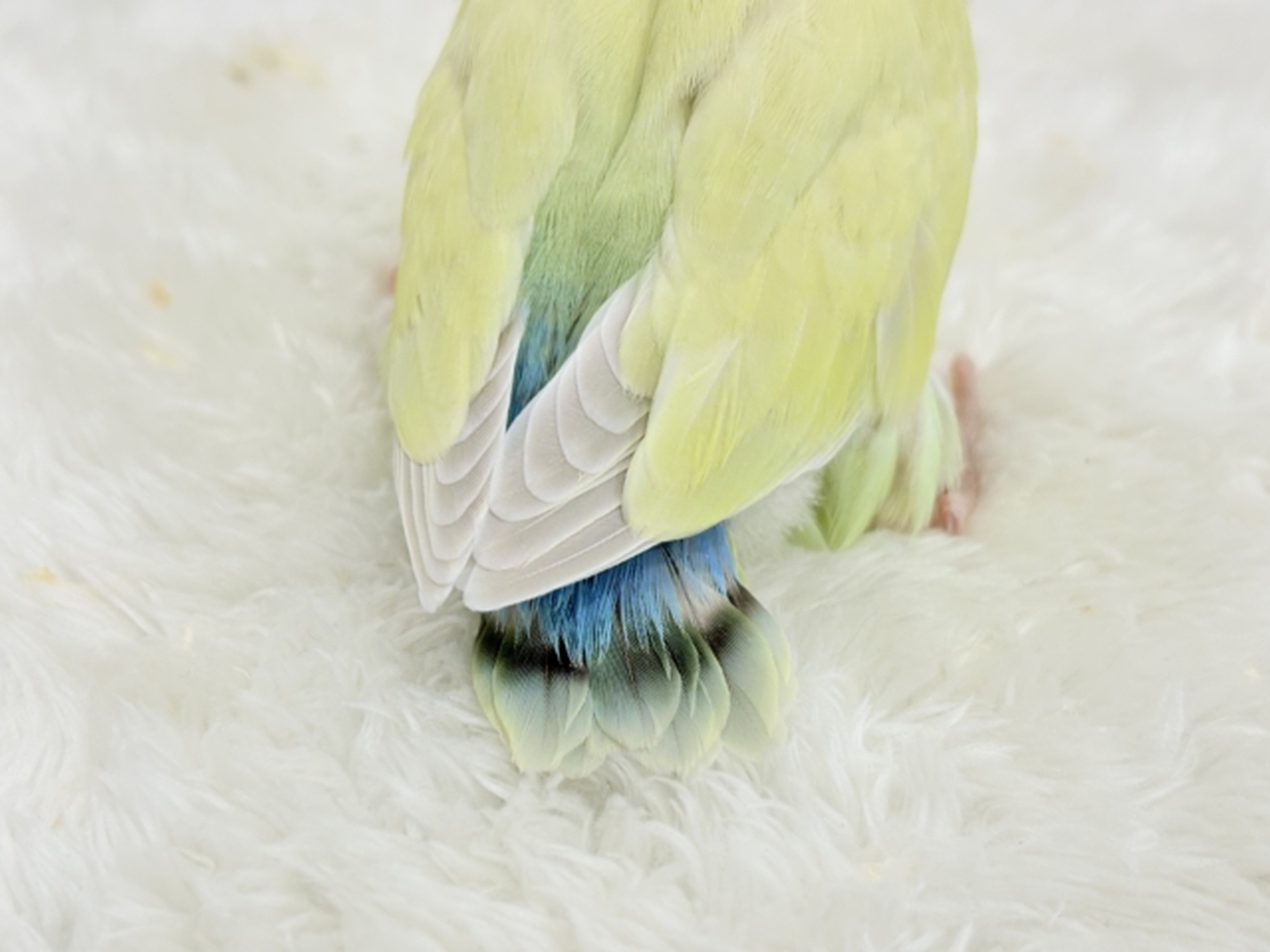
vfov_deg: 28.0
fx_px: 1908
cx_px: 635
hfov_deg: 36.8
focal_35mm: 52
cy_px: 476
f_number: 1.6
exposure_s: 1/100
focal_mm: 5.96
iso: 64
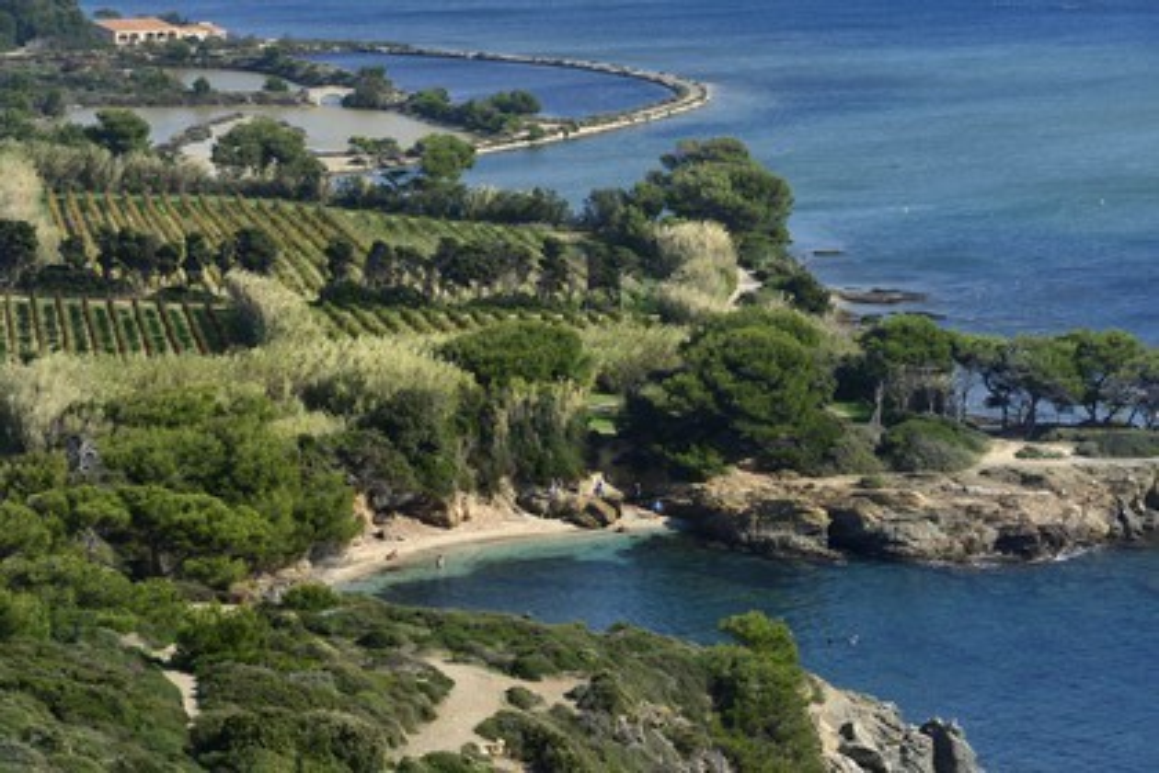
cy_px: 386
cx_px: 580
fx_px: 4185
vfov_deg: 10.5
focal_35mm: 130
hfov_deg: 15.8
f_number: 10
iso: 320
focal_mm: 130
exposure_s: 1/320
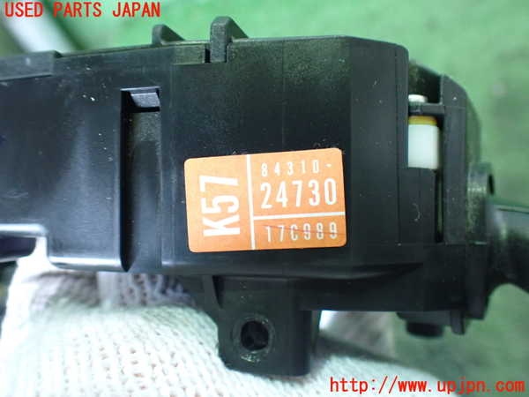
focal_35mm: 30
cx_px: 264
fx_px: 458
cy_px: 198
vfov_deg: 46.8
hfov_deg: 60.0
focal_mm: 5.4
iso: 800
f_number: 2.3
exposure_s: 1/40
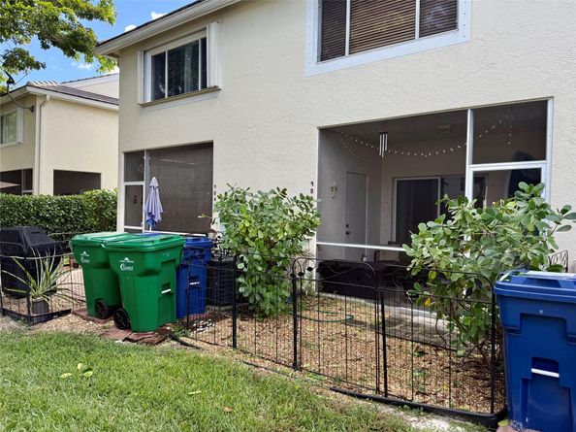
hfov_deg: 71.6
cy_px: 216
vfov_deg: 56.8
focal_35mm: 24
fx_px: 399
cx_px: 288
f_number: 1.78
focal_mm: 6.76
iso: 100
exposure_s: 1/1060
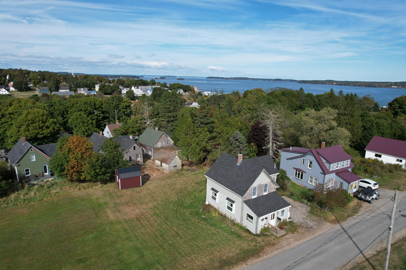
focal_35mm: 22
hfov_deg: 78.6
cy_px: 135
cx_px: 203
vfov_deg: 57.2
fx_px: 248
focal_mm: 8.38
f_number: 2.8
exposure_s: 1/2000
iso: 120
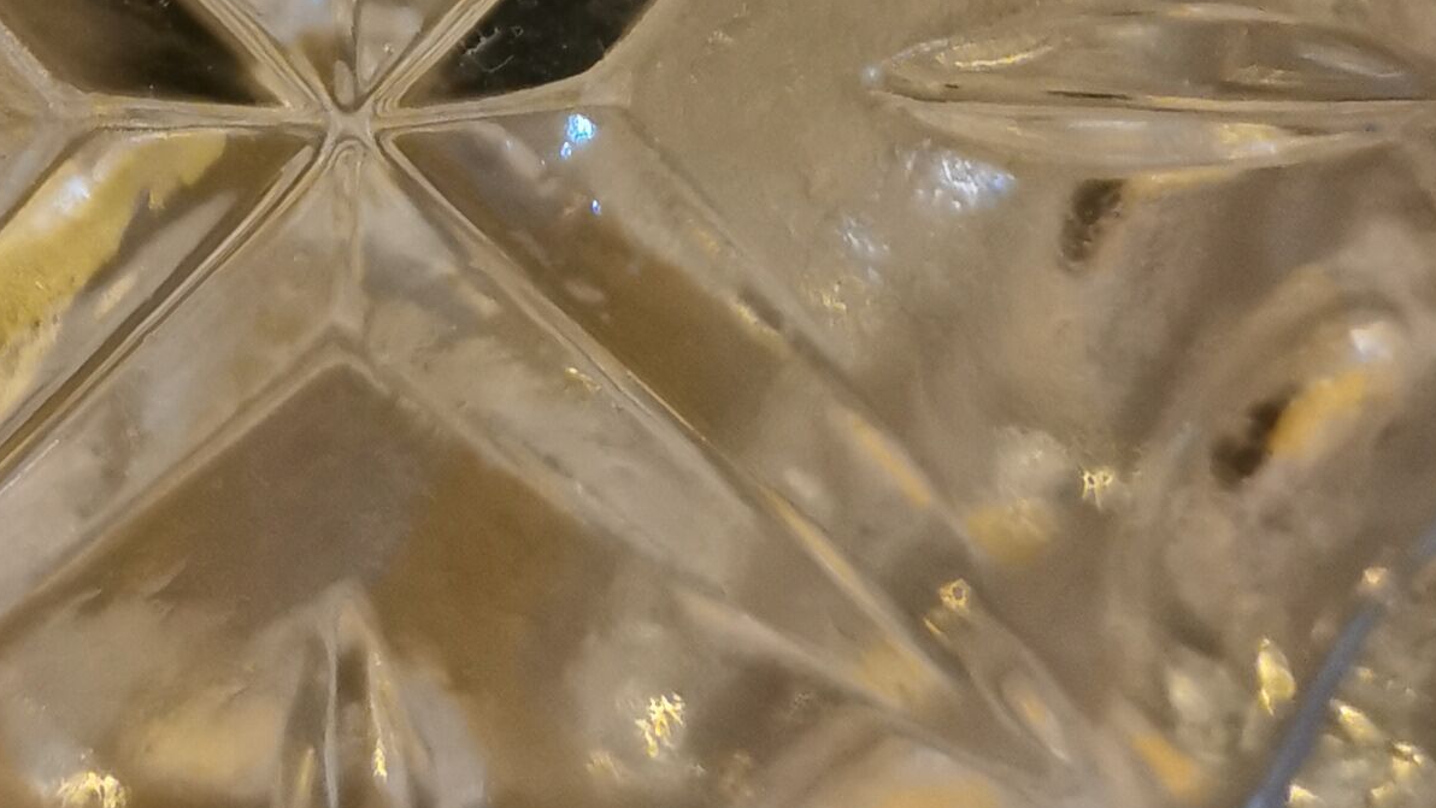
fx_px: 3428
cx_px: 323
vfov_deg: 13.0
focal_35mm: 90
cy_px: -235
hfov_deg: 23.4
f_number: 1.8
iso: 1250
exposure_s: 1/20
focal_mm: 5.58
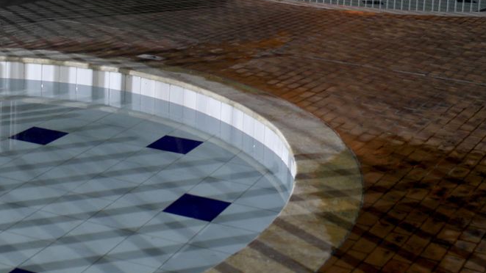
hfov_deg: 32.3
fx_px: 838
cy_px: 7
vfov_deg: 18.1
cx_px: 254
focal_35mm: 65
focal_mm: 20
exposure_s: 1.3
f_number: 3.5
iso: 400
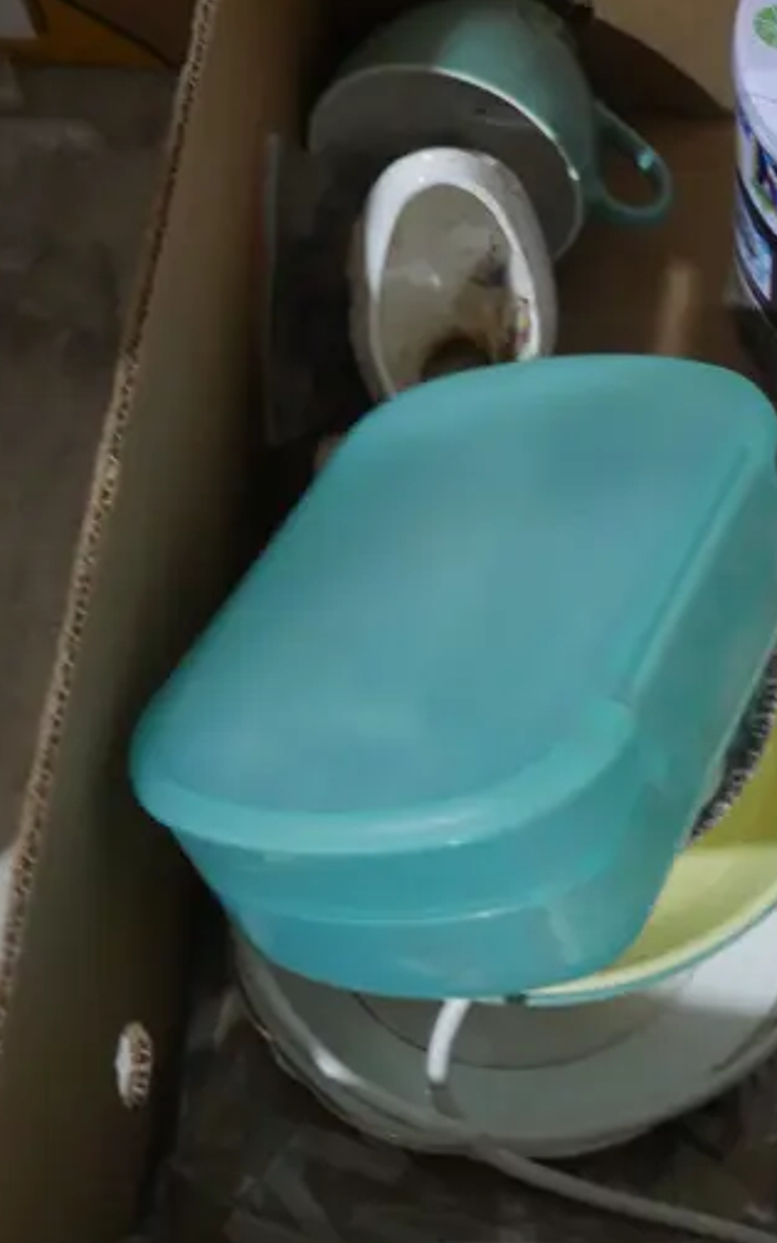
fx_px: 2338
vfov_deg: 29.6
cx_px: 872
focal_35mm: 69
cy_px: 451
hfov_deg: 18.1
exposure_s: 1/60
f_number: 3.6
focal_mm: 16
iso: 2000
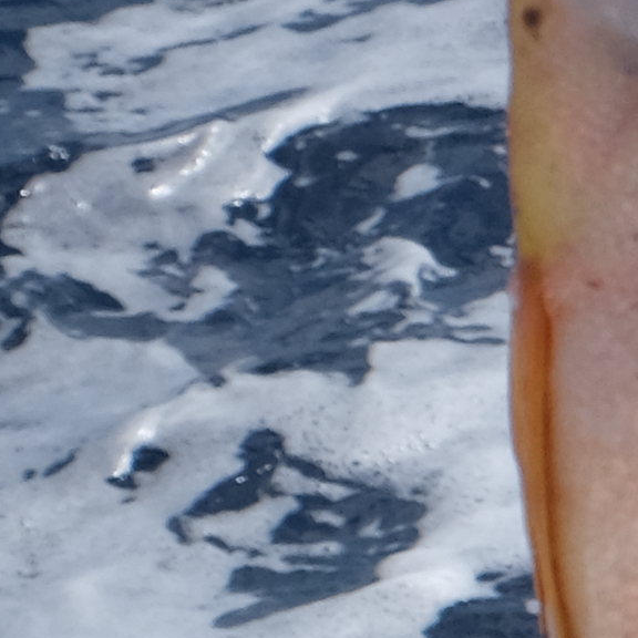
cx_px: 1692
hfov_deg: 4.4
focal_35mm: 387
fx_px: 8070
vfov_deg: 4.5
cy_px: 4
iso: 400
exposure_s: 1/1700
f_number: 7.1
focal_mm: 27.7
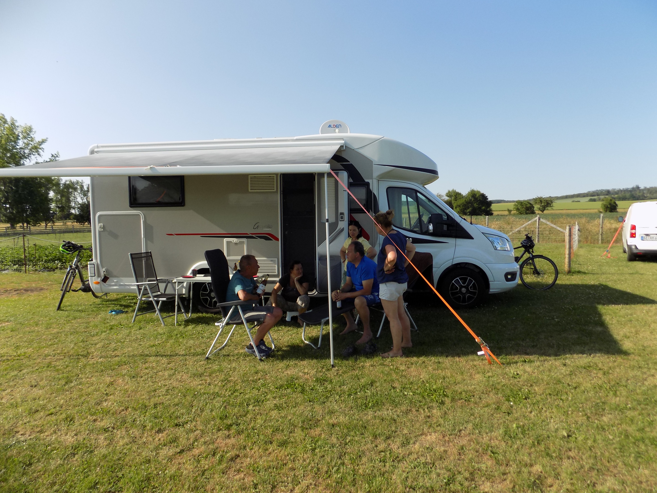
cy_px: 246
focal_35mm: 23
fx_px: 437
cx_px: 328
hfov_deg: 73.9
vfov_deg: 58.9
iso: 80
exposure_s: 1/640
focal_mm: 4
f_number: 3.1
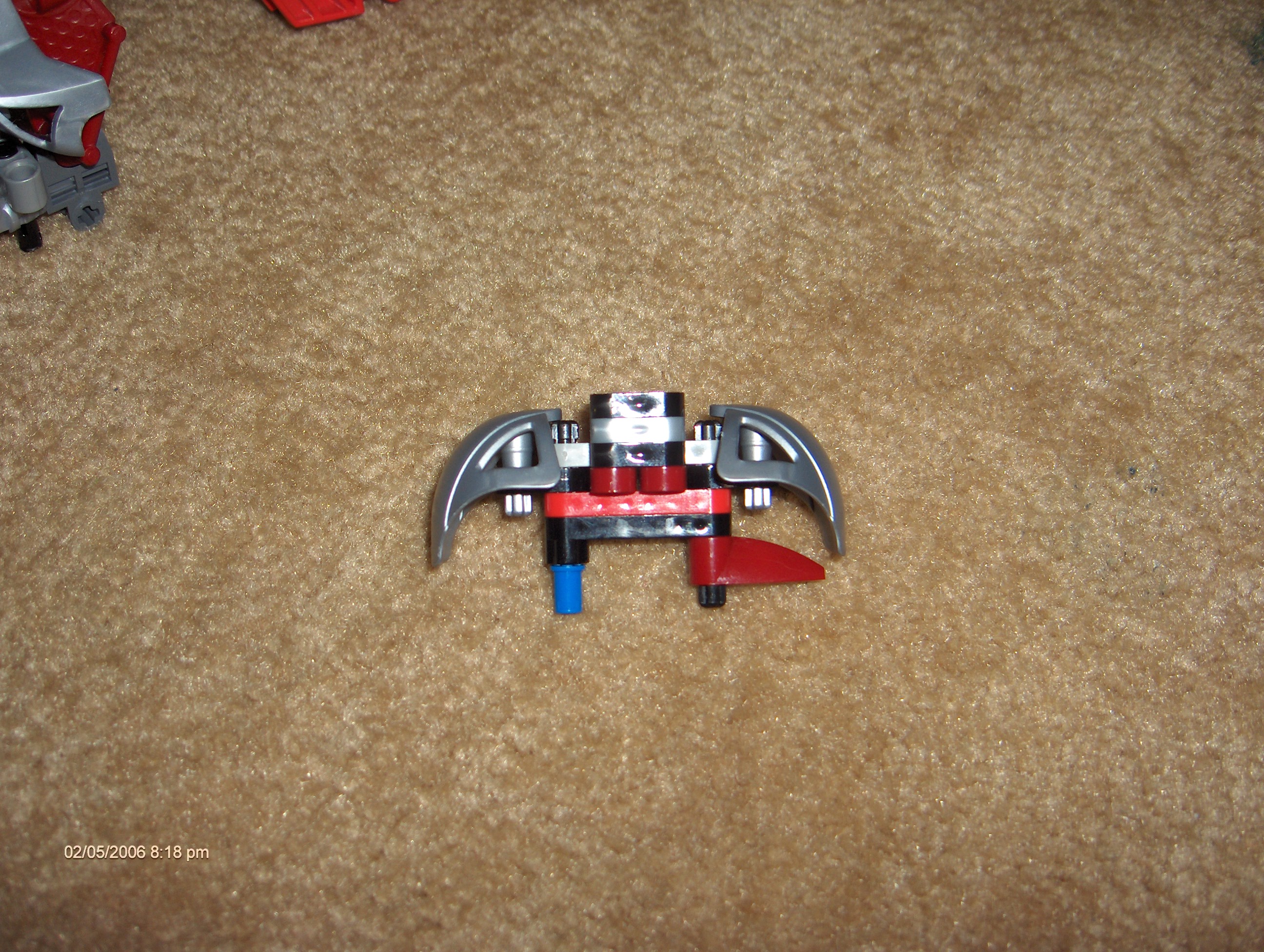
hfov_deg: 47.8
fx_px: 1426
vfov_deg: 36.9
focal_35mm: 39
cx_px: 632
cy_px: 476
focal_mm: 8
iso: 100
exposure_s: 1/60
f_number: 2.8
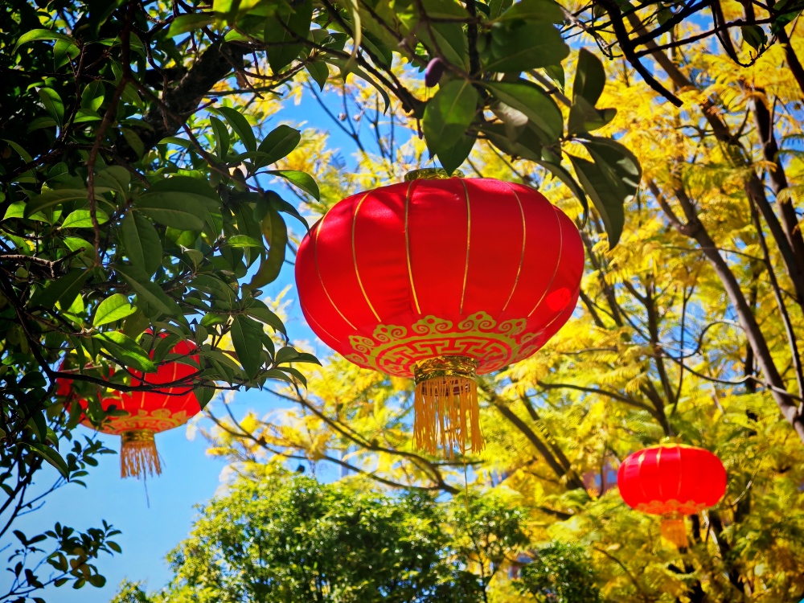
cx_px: 402
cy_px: 302
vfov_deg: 14.0
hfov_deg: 18.5
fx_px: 2462
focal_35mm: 106
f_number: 3
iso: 50
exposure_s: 1/580
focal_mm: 14.92
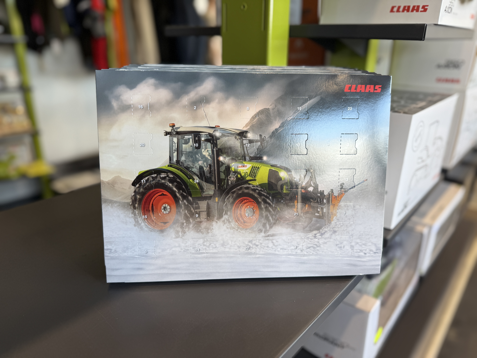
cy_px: 179
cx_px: 238
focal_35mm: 24
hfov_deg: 71.6
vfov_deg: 56.8
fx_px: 331
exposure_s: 1/100
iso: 80
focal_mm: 6.76
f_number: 1.78
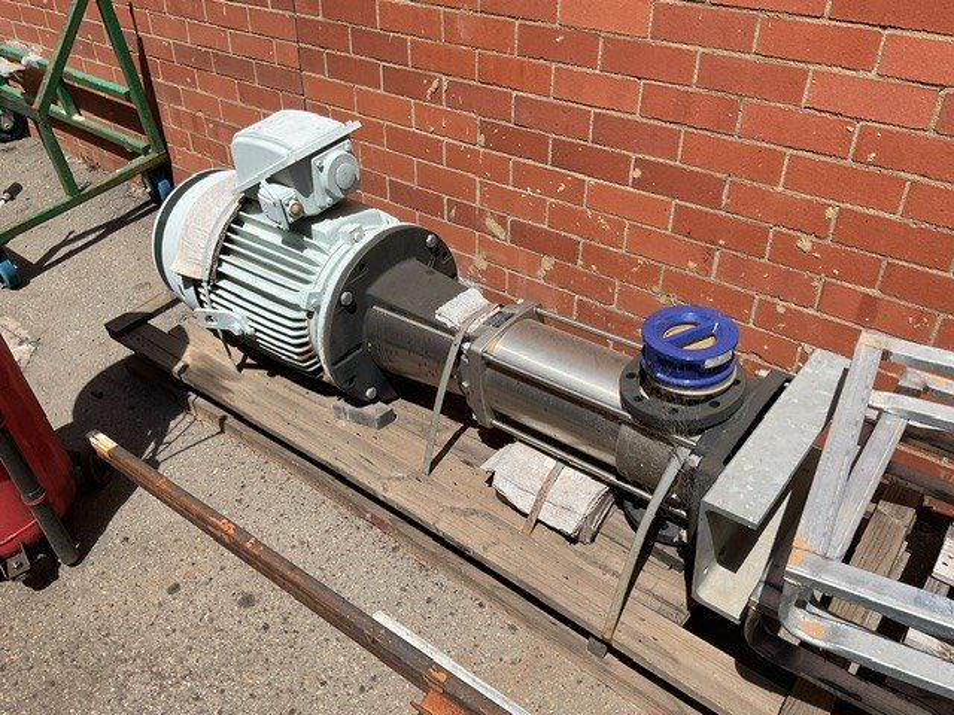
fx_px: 799
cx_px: 477
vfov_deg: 48.2
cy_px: 358
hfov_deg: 61.7
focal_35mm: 29
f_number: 1.8
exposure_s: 1/2538
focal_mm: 3
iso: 16
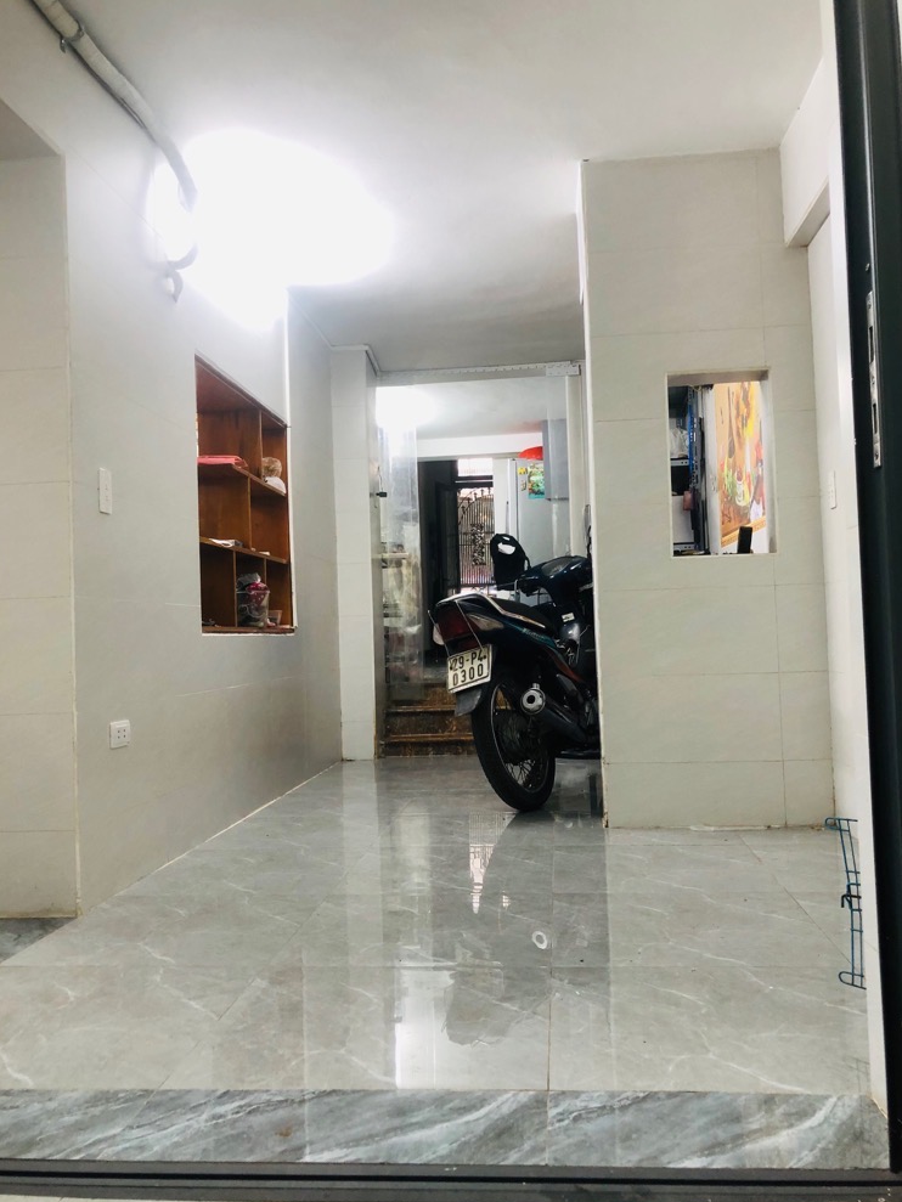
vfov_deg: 61.6
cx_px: 457
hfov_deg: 48.2
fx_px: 1007
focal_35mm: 29
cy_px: 613
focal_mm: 3.99
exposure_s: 1/33
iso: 40
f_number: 1.8
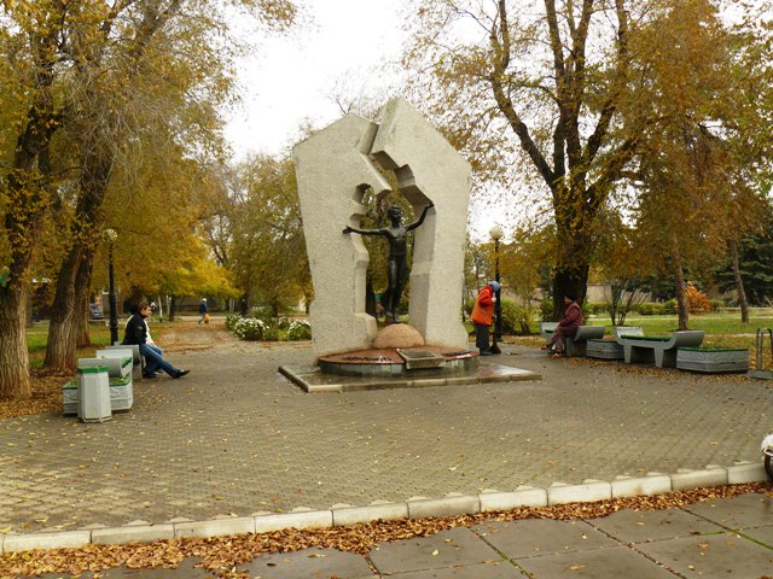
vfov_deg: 39.7
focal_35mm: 36
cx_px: 386
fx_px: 804
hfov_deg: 51.4
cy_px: 290
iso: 100
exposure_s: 1/125
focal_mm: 6
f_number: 4
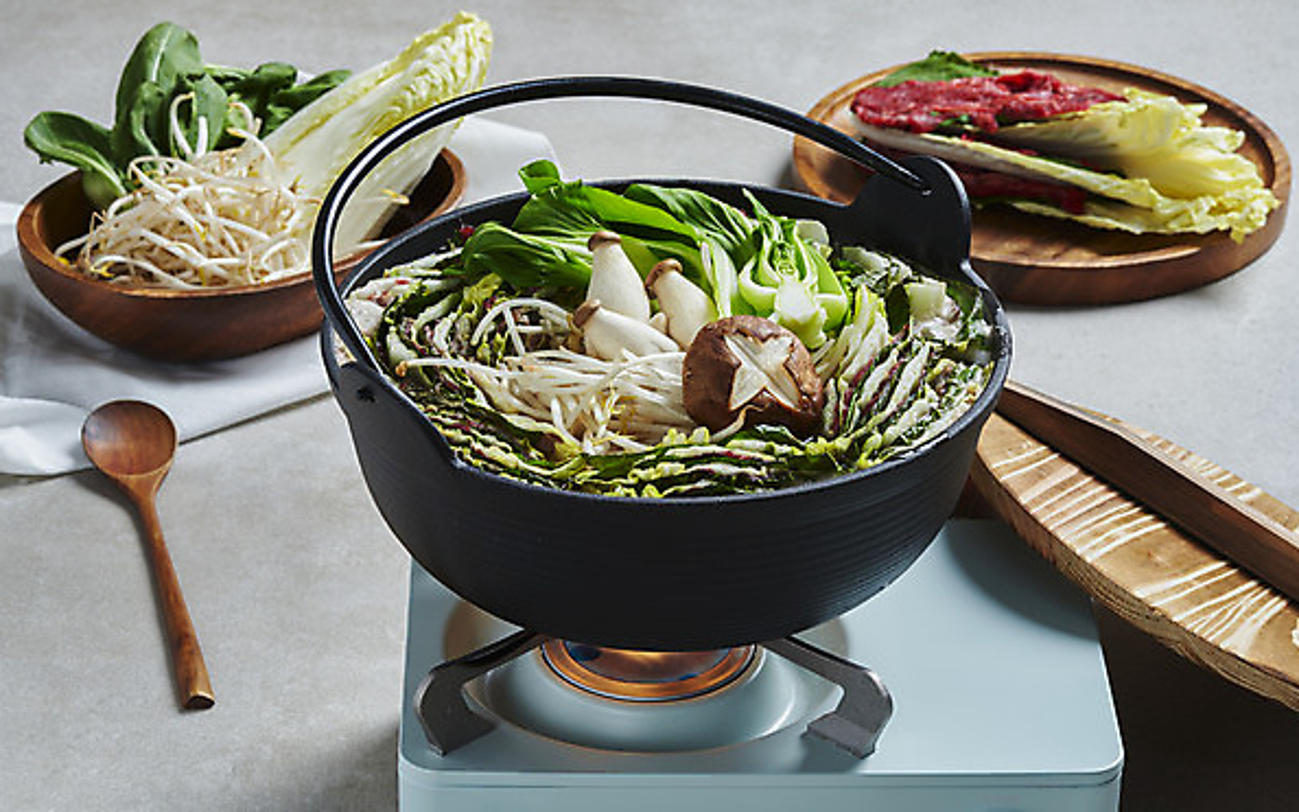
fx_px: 3823
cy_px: 392
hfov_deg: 19.3
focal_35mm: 108
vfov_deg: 12.1
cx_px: 648
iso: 100
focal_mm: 105
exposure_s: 1/1.3
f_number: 20
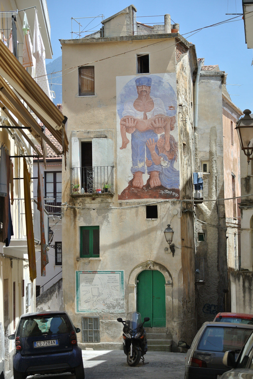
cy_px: 190
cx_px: 126
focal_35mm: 100
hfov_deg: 13.7
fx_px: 1051
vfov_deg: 20.4
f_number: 3.8
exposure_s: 1/640
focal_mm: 37.3
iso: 100
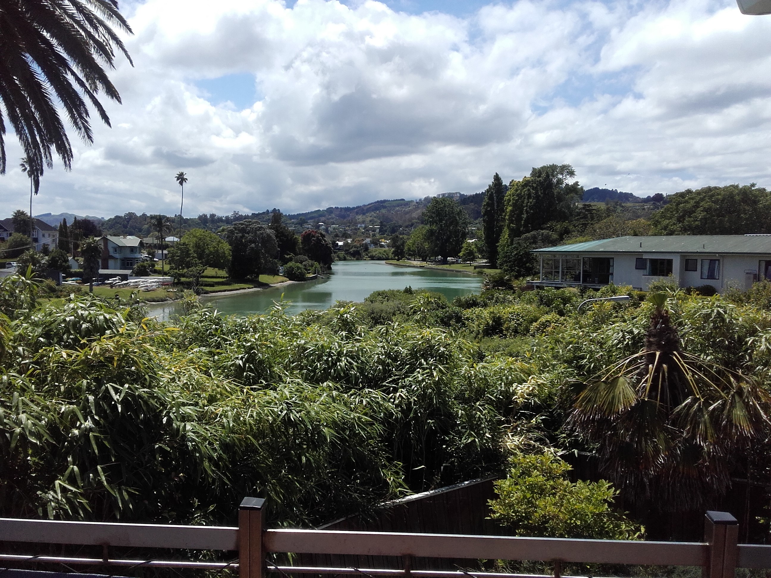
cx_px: 386
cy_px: 289
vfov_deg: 45.4
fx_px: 690
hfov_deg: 58.4
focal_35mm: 31
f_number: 2.2
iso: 50
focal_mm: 3.31
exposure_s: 1/1820
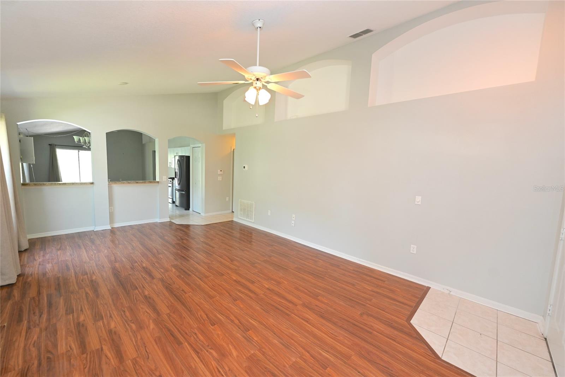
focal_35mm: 14
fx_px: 228
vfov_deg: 79.2
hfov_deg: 102.3
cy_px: 188
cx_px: 282
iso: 450
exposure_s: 1/60
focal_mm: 14.5
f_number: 4
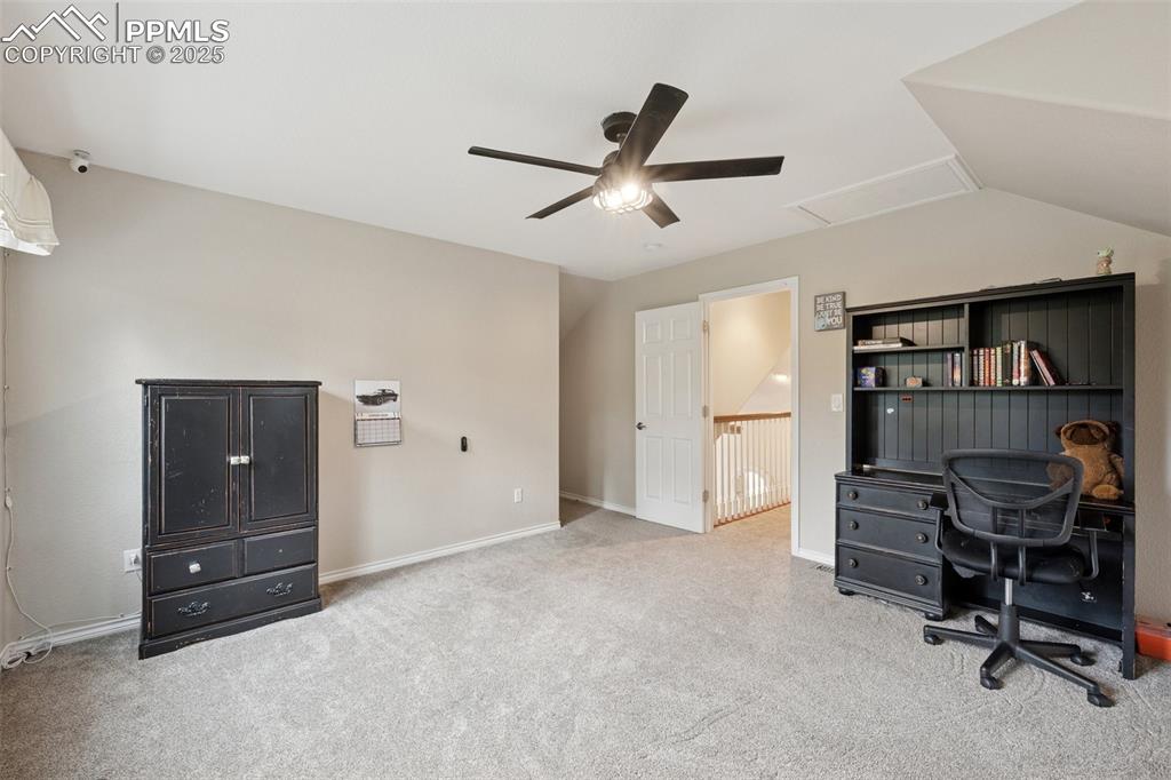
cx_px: 586
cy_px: 390
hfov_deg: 100.4
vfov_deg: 77.3
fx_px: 488
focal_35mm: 15
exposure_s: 1/2
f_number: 11
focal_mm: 15
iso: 800
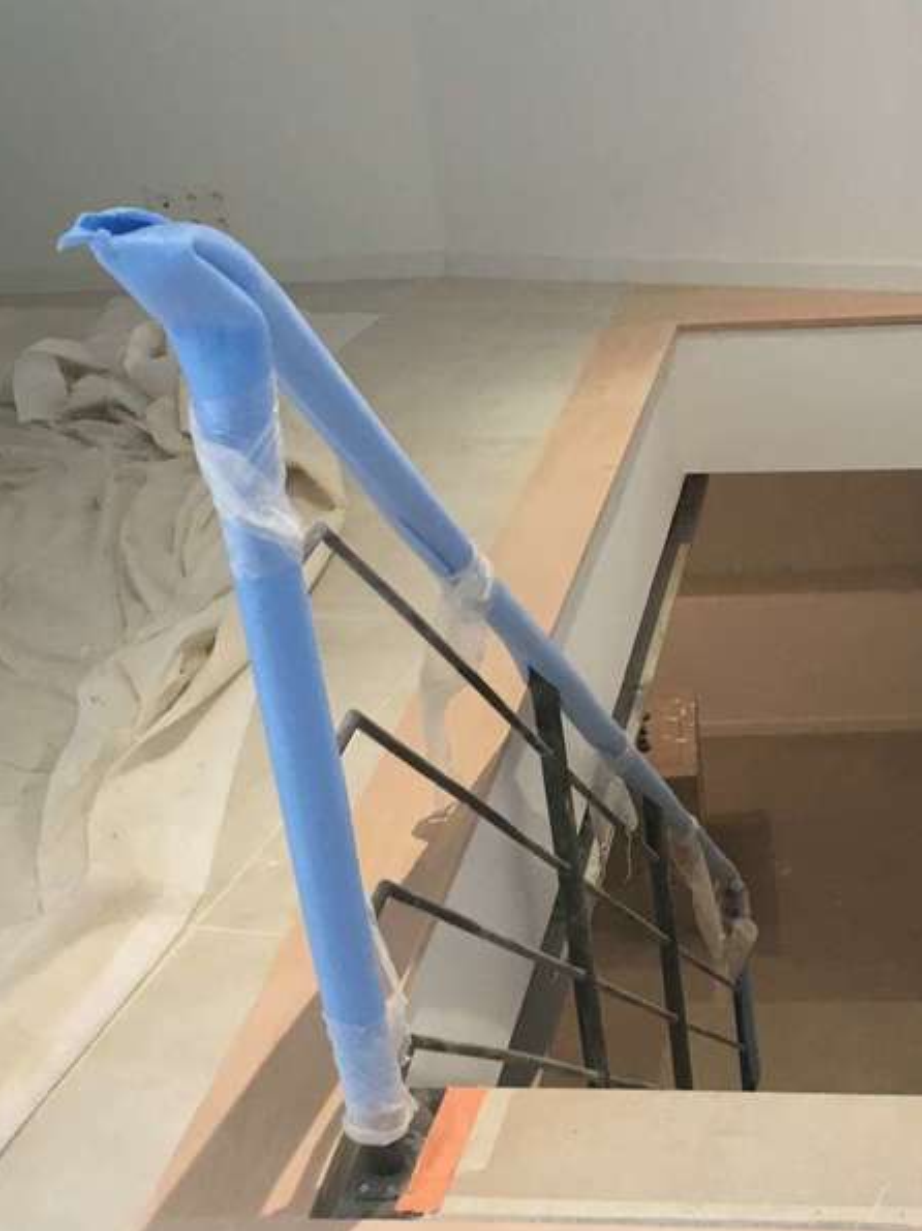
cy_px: 619
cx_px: 709
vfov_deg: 47.9
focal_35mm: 39
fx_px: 1386
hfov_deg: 35.8
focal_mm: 4.15
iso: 125
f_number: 2.2
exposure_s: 1/33
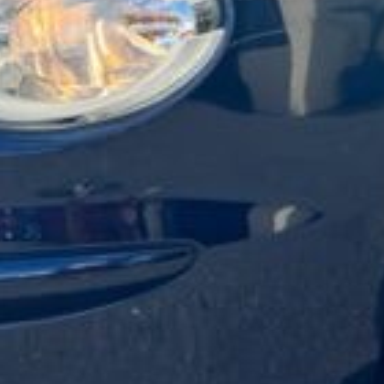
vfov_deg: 15.7
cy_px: -132
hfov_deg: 15.7
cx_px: 502
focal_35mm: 105
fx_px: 1318
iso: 50
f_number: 1.5
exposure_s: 1/2353
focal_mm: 5.7
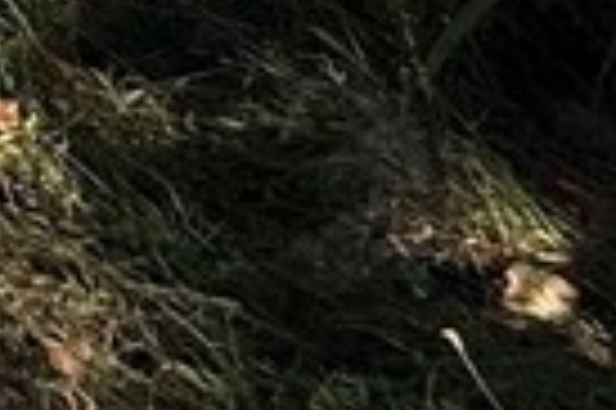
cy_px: -933
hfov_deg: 9.5
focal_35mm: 109
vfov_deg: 9.2
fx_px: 1863
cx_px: -1560
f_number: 2.2
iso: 50
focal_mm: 2.22
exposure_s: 1/1211
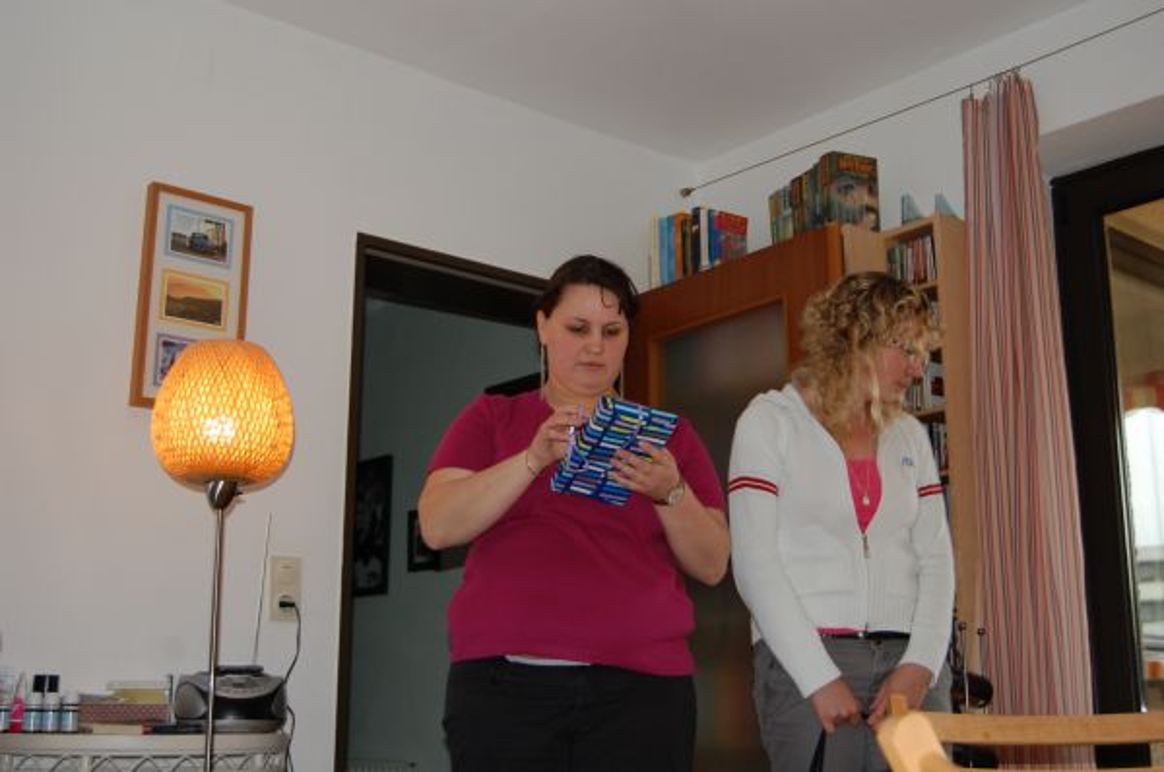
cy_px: 386
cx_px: 582
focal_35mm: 45
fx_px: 1453
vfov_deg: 29.8
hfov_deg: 43.7
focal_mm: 30
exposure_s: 1/60
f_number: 4.2
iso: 400
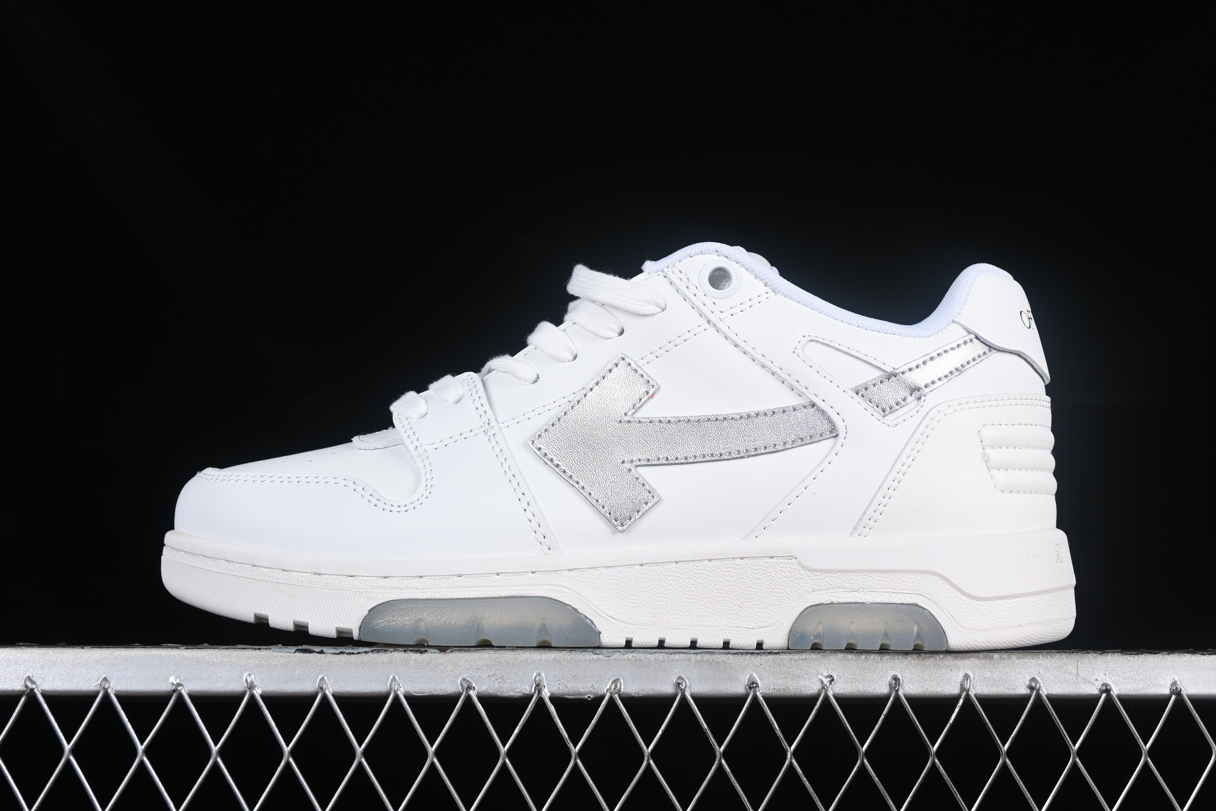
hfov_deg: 27.0
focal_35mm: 75
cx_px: 608
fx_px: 2533
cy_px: 406
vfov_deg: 18.2
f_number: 8
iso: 160
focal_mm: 50
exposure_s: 1/125
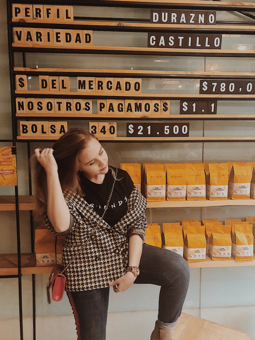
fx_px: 285
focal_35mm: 29
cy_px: 176
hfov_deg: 48.2
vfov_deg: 61.6
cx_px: 125
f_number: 1.8
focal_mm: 3.99
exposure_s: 1/40
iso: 400
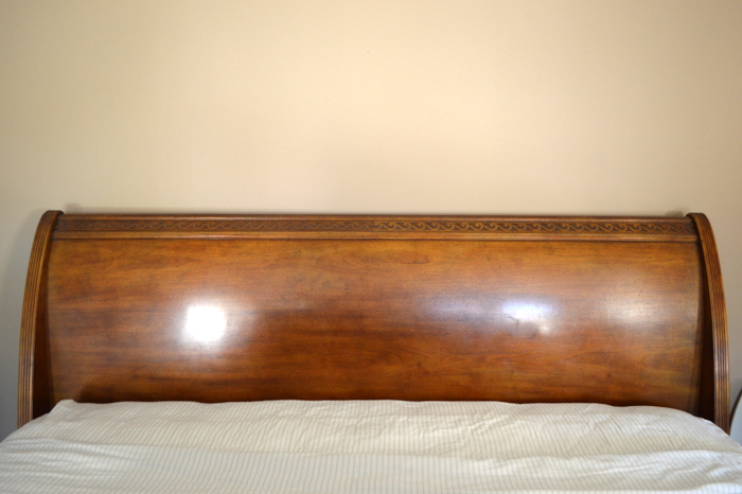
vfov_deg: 43.6
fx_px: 618
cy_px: 247
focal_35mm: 30
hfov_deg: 62.0
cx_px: 371
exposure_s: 1/20
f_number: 3.8
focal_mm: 20
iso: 400
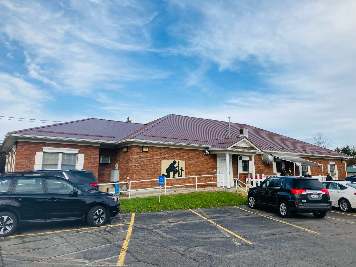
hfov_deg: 63.4
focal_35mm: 28
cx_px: 178
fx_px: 288
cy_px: 134
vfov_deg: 49.7
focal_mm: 3.99
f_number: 1.8
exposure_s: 1/1946
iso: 20
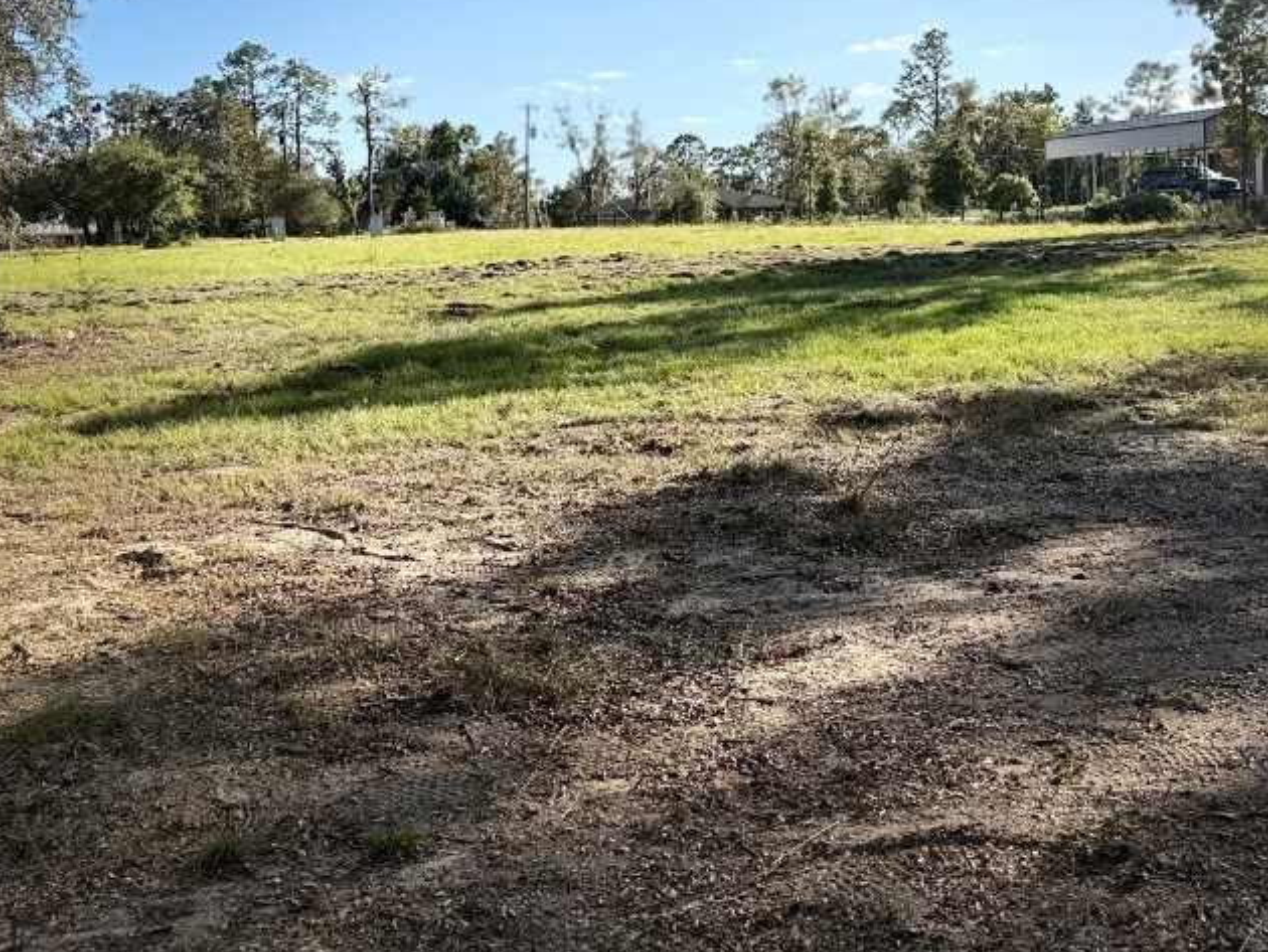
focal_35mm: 39
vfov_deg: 36.4
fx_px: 1429
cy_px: 308
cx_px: 690
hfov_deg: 47.8
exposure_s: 1/5319
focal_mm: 6.76
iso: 80
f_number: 1.78
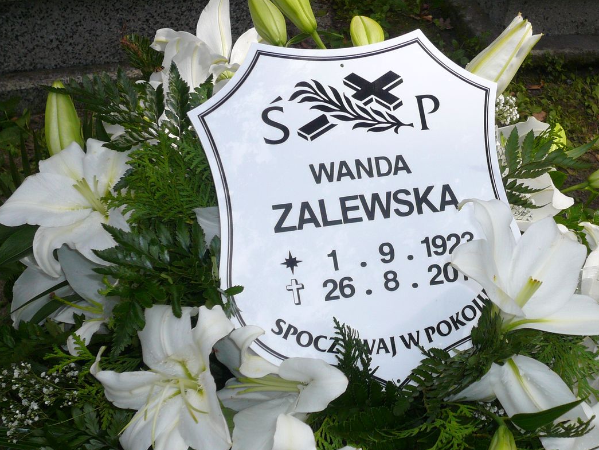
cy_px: 238
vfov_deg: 22.3
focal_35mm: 66
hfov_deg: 29.2
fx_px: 1142
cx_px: 403
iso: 100
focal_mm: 7.5
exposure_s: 1/800
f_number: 3.5
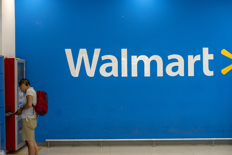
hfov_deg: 35.6
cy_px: 78
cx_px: 116
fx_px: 361
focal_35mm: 56
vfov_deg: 24.2
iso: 500
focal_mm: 25.4
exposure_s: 1/100
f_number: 2.8
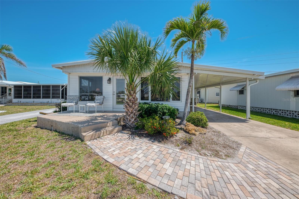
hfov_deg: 108.4
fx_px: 108
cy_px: 100
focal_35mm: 13
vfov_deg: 85.3
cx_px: 150
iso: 400
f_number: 8
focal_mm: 13
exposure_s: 1/5000
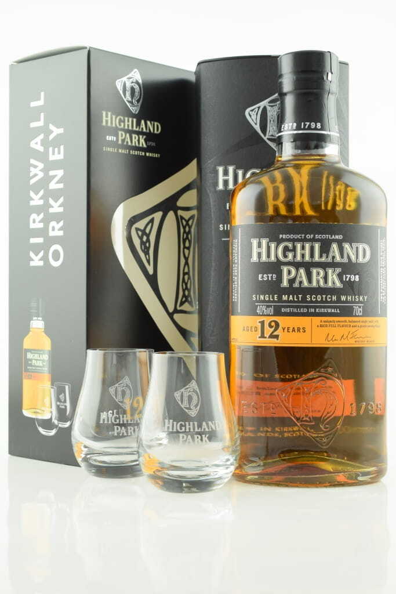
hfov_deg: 22.6
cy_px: 297
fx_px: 990
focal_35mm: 60
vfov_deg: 33.4
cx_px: 198
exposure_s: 1/10
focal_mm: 40
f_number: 8
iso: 100
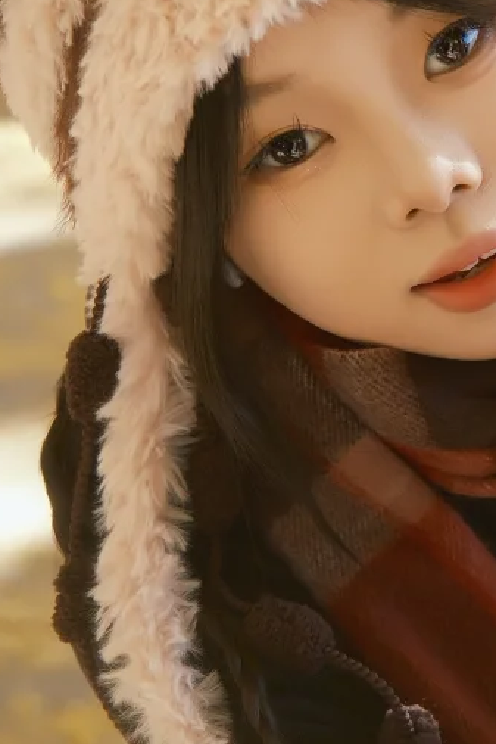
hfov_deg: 8.1
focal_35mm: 170
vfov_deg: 12.1
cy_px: 329
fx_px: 3511
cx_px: 444
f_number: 2.8
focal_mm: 35.5
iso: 160
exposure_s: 1/160
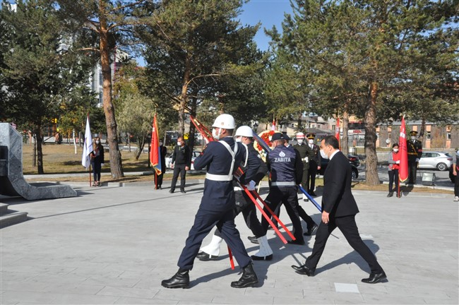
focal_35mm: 38
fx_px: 478
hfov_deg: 51.3
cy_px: 152
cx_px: 230
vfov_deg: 35.4
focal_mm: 25
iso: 1600
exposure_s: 1/1000
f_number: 16
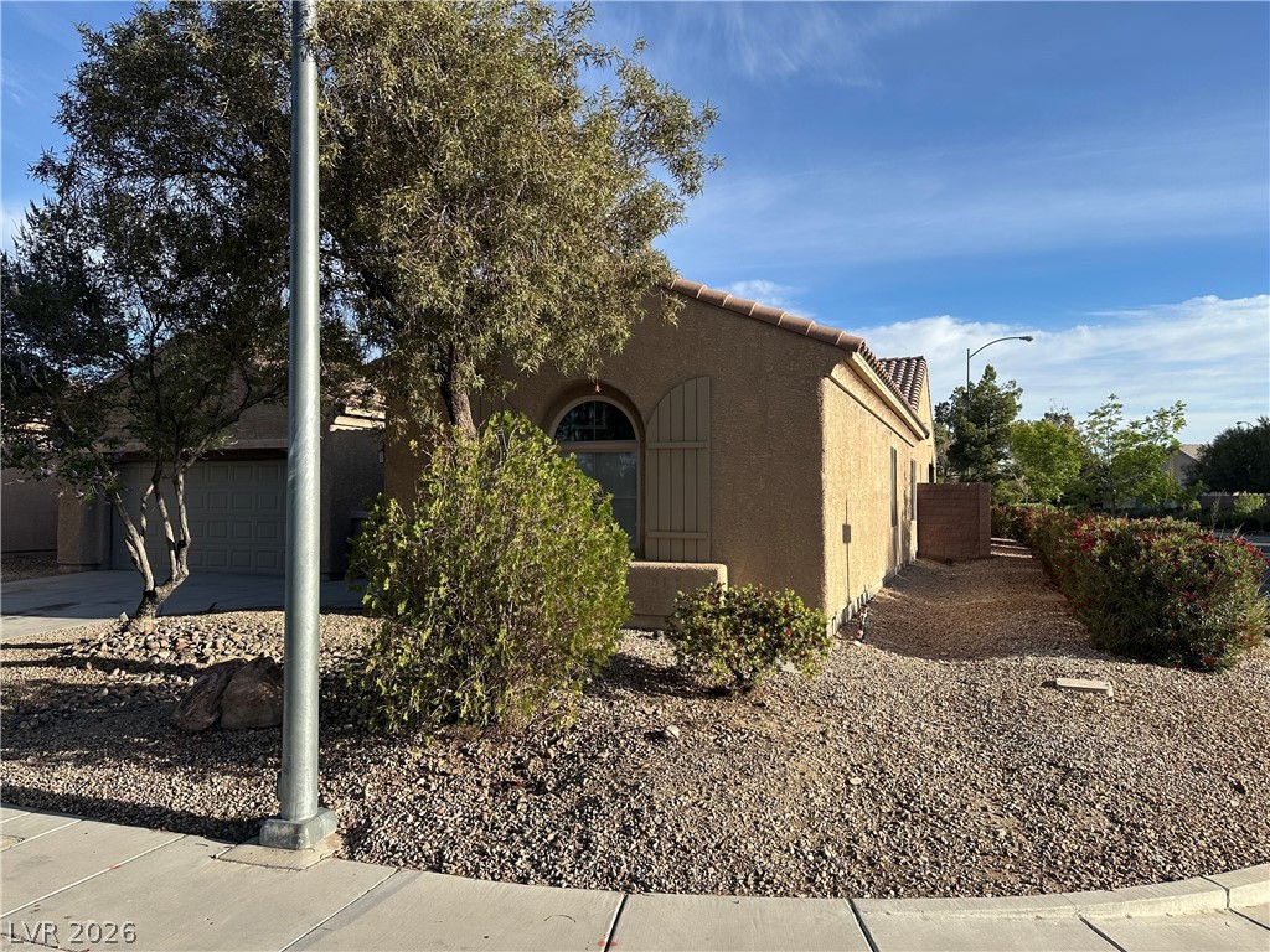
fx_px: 881
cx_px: 635
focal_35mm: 24
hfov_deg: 71.6
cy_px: 476
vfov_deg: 56.8
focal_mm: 6.86
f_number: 1.78
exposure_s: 1/2732
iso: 80
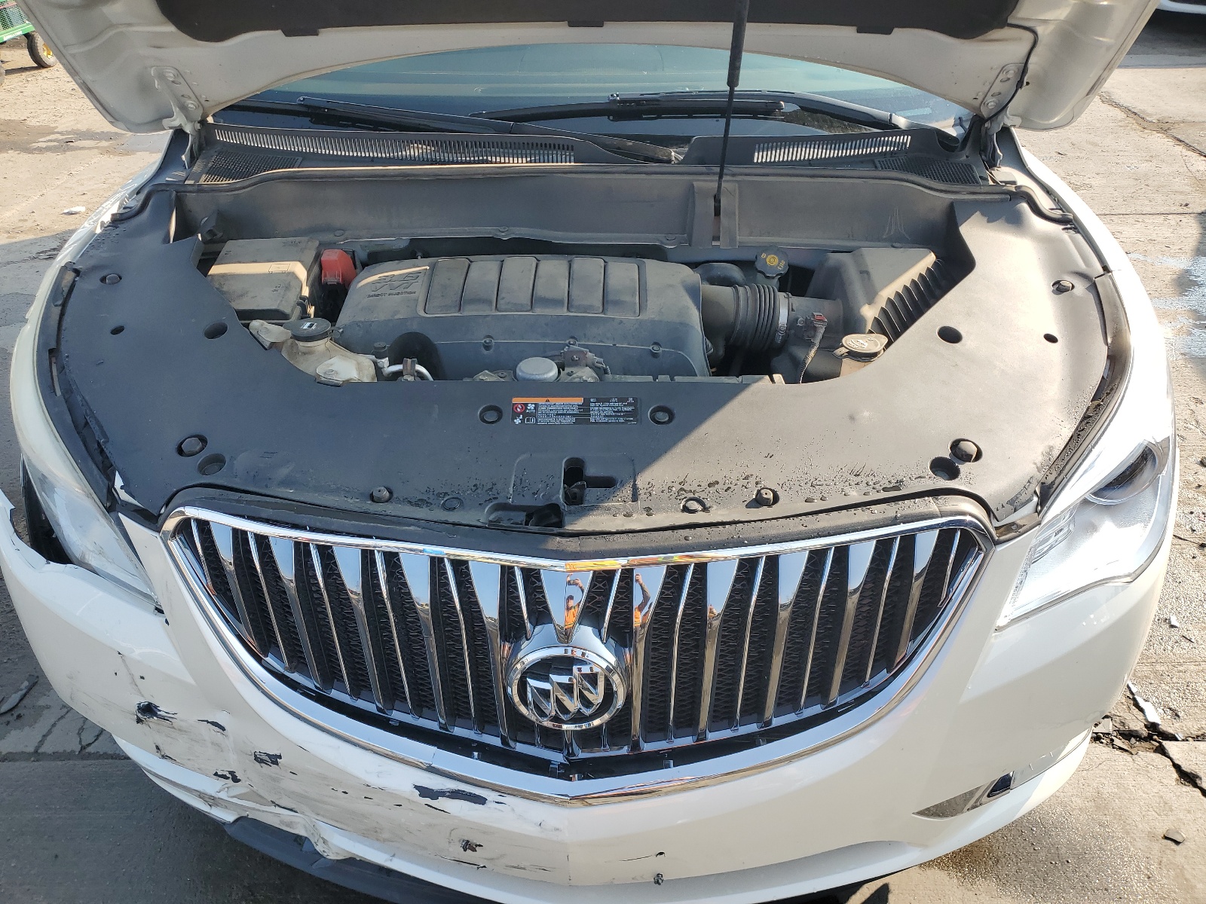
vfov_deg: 53.1
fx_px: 906
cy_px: 452
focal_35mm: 26
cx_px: 603
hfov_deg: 67.3
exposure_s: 1/833
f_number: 1.5
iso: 50
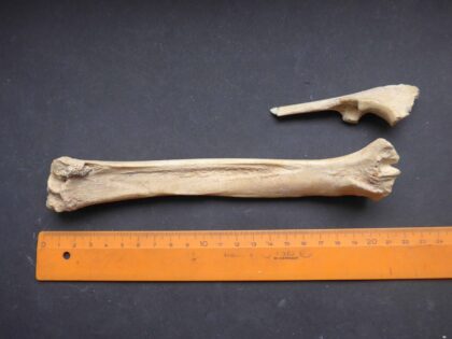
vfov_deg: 46.8
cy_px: 170
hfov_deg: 60.0
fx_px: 392
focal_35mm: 30
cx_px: 226
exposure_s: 1/60
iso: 160
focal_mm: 6.5
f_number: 2.1
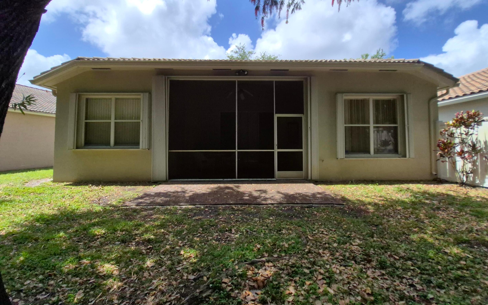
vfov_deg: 78.4
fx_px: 186
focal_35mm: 14
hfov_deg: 105.3
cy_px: 138
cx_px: 248
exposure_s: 1/2058
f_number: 2.2
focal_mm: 1.74
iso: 50
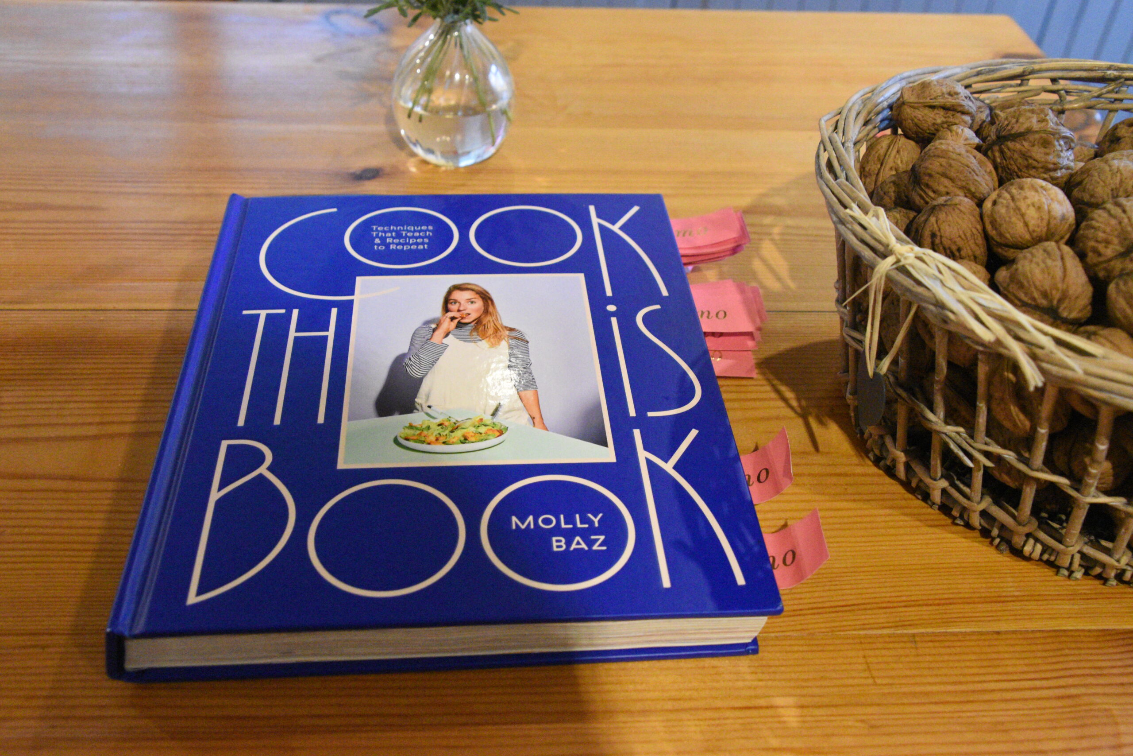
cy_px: 378
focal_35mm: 36
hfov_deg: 53.1
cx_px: 566
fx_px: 1133
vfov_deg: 36.9
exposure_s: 1/40
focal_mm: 24
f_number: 6.3
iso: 8000
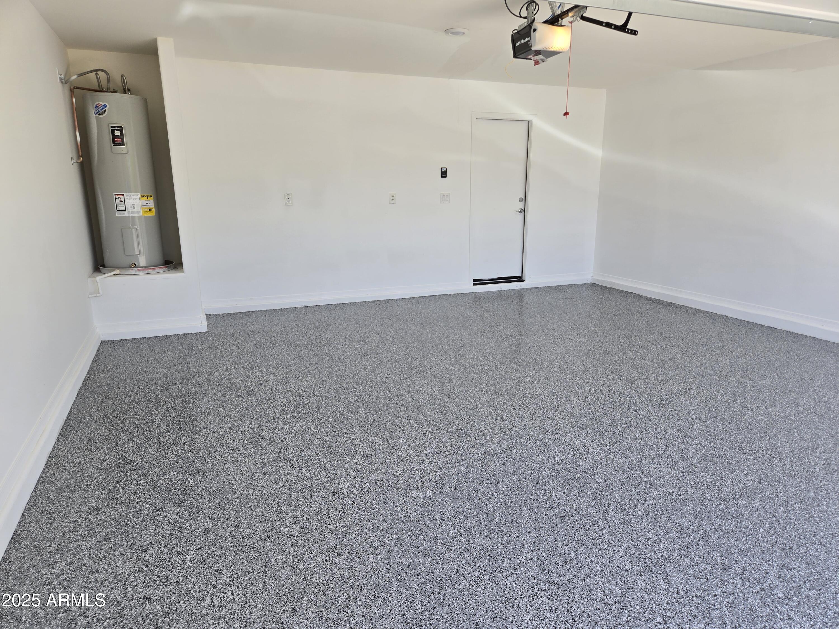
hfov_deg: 73.9
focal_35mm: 23
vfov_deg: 58.9
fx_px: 557
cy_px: 314
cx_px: 420
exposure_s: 1/289
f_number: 1.8
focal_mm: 5.4
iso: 25
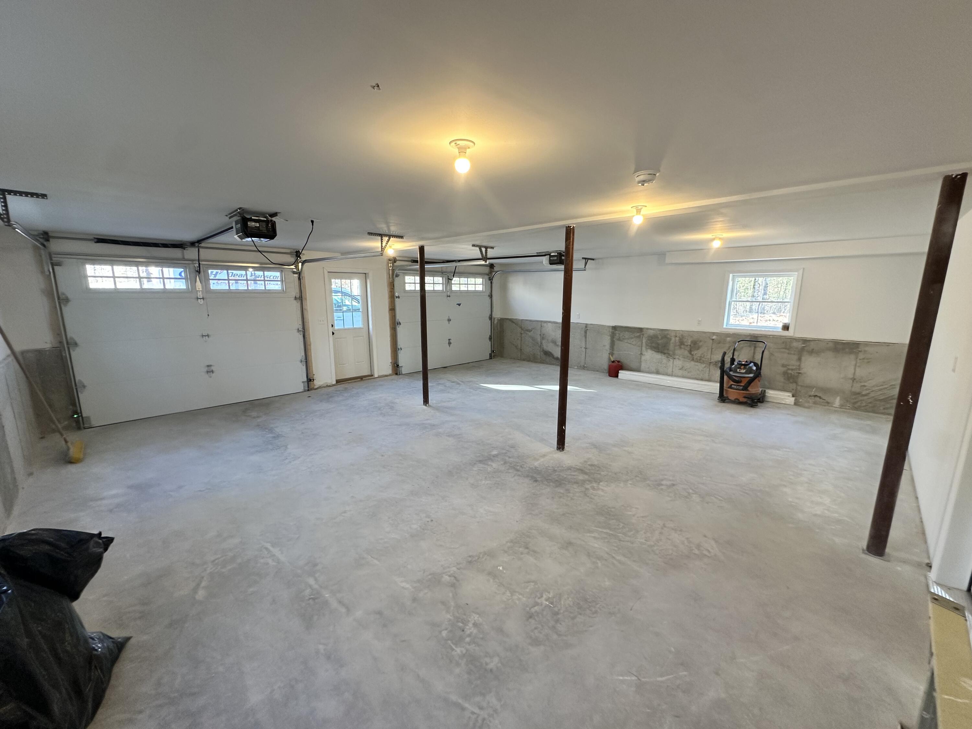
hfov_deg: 102.1
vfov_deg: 85.7
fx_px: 393
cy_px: 364
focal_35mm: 14
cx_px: 486
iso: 160
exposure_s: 1/60
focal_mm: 2.22
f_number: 2.2
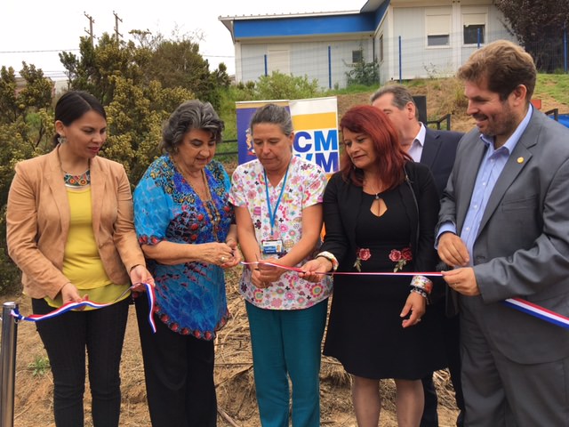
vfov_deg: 48.2
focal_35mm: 29
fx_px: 477
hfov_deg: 61.7
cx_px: 284
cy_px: 214
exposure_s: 1/405
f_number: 2.2
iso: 25
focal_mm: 4.15
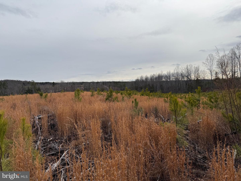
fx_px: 167
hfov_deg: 71.6
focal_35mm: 24
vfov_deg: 56.8
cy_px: 90
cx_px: 120
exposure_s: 1/6173
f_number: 1.78
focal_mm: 6.76
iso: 80
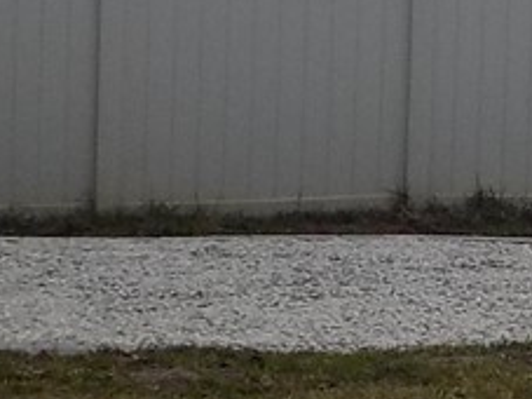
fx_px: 2488
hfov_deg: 12.1
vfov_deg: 9.2
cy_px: 155
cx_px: 450
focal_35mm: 162
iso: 80
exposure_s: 1/1000
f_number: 3.1
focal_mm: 4
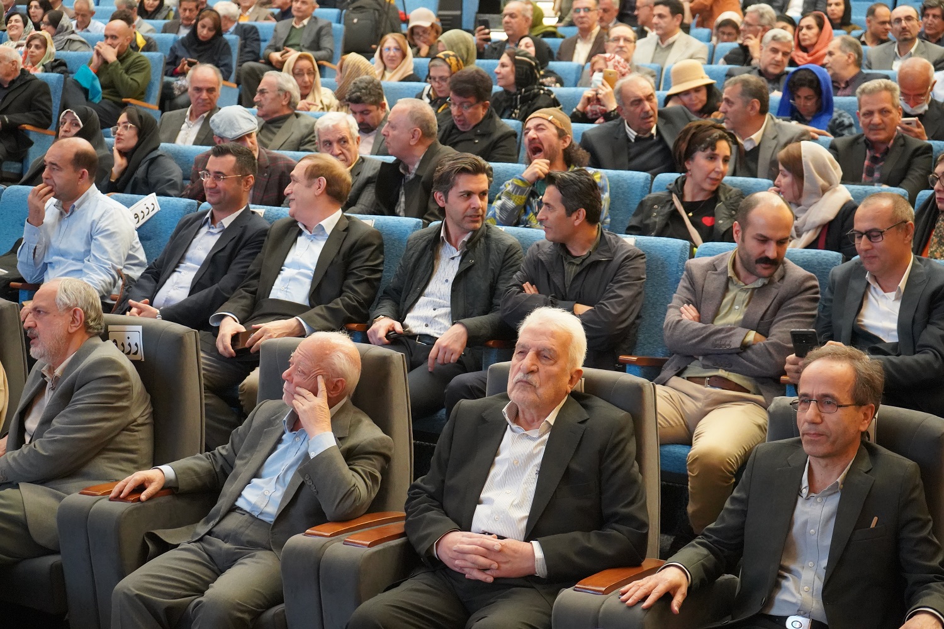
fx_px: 1573
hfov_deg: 33.4
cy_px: 314
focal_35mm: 60
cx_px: 472
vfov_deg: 22.6
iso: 12800
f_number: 5
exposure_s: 1/125
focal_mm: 60
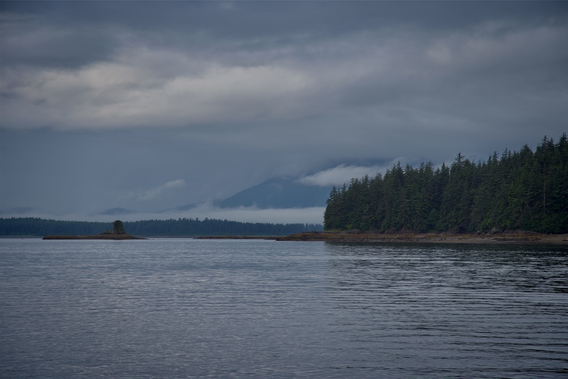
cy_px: 190
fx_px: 1894
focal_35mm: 120
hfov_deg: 17.1
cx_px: 284
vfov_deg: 11.4
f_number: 7.1
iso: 100
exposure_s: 1/250
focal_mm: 120
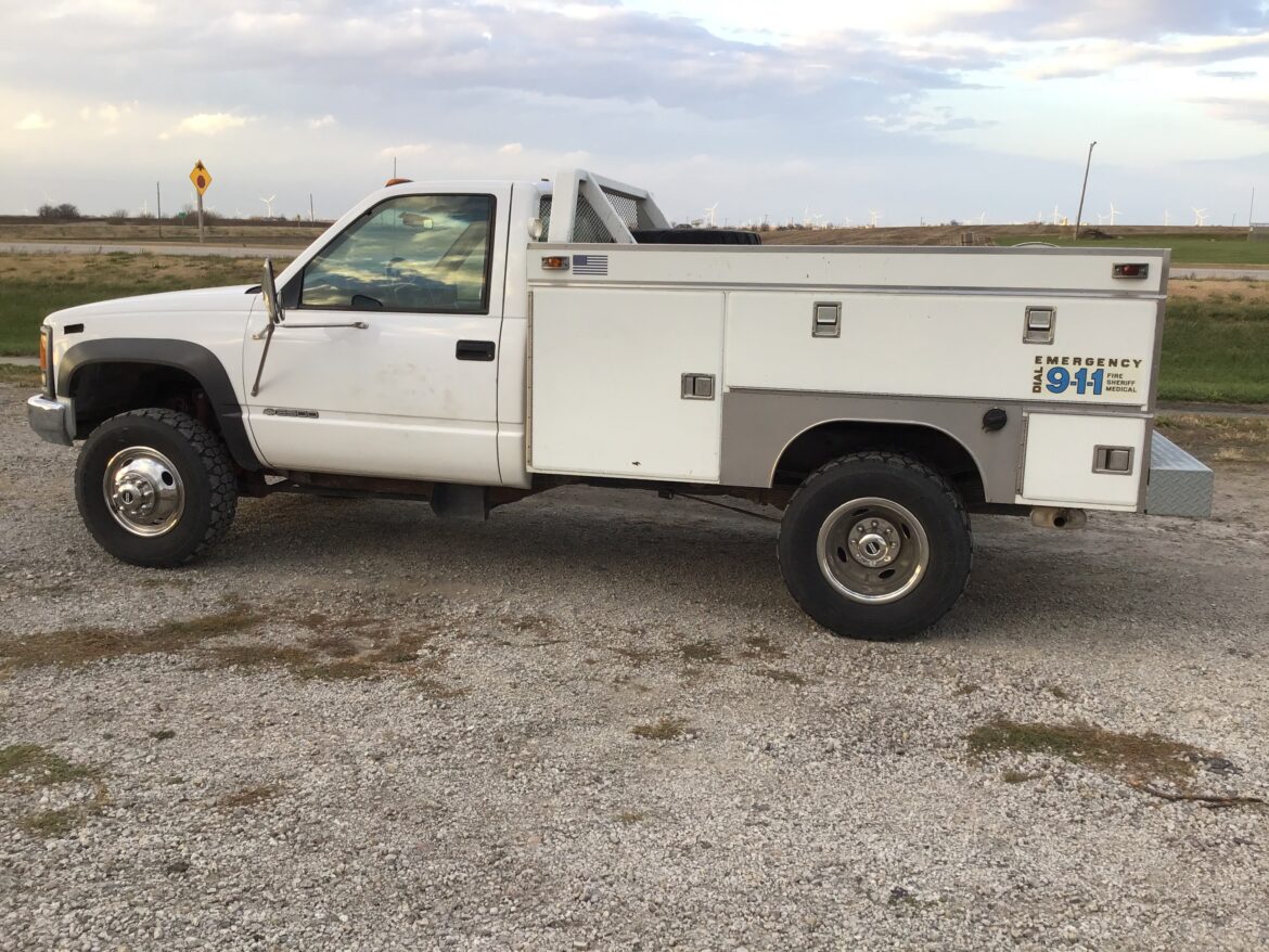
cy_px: 476
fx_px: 1137
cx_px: 634
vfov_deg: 45.5
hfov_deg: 58.3
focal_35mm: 31
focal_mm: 3.3
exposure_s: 1/120
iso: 32
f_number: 2.4
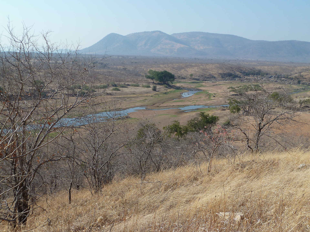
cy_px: 116
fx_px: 358
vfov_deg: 36.0
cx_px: 155
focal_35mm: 40
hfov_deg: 46.8
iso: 80
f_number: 4.5
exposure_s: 1/500
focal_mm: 6.5
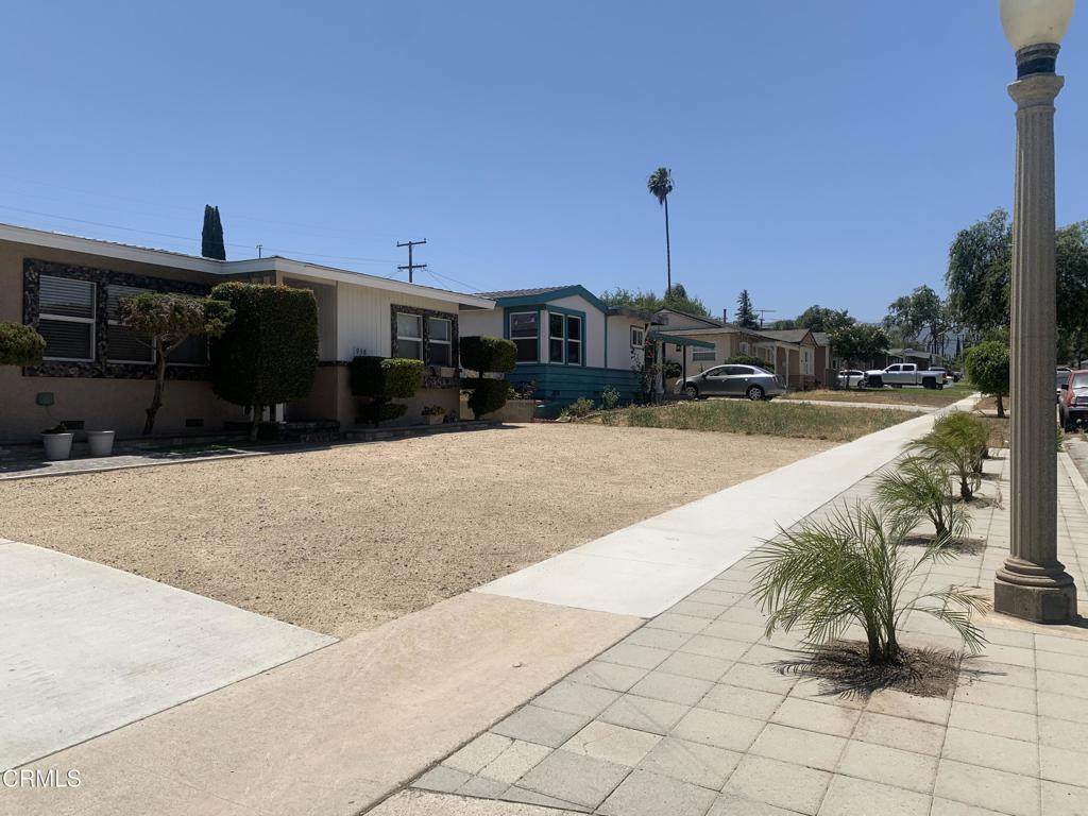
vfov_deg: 53.1
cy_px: 408
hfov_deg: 67.3
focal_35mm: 26
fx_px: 817
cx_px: 544
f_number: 1.8
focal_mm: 4.25
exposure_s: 1/4098
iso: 25
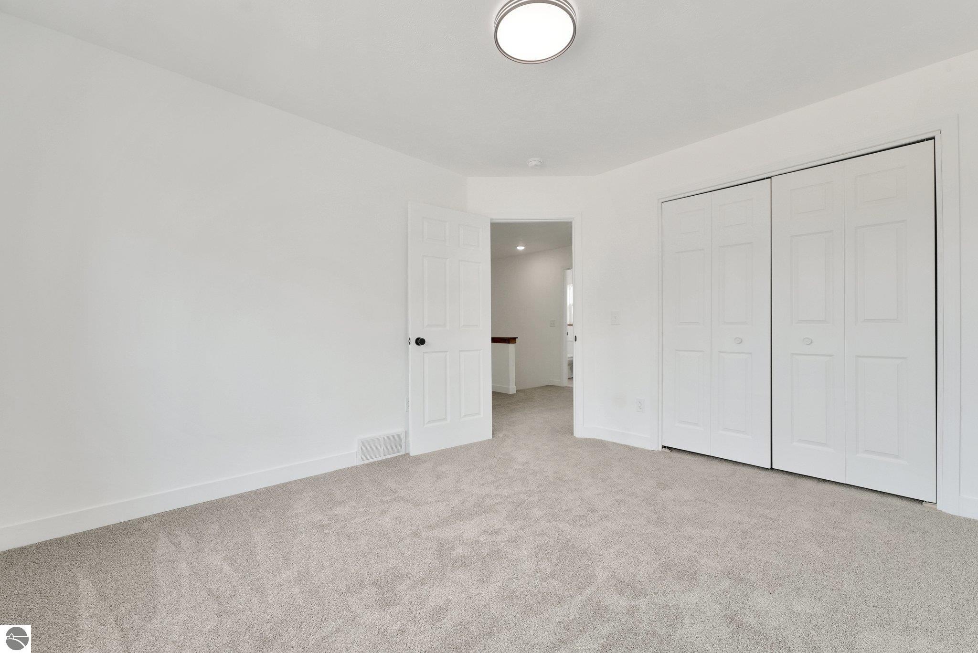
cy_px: 326
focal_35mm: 14
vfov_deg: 81.3
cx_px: 489
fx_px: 381
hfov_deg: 104.2
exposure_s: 1/320
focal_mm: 14
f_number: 10
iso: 1600
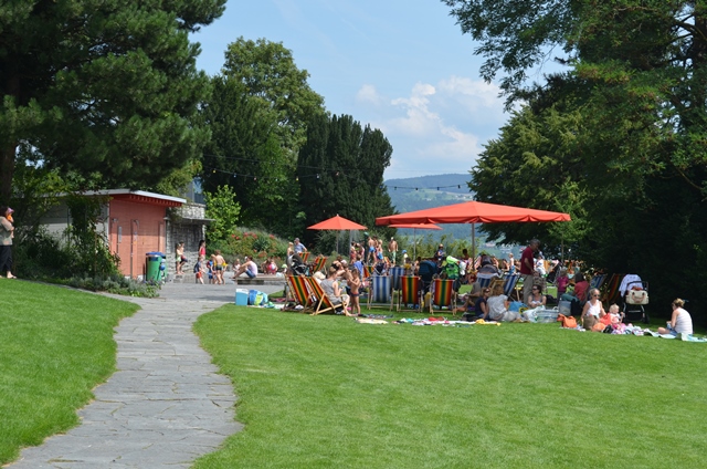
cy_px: 234
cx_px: 354
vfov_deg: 16.5
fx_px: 1617
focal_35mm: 82
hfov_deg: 24.7
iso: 140
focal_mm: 55
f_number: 8
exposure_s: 1/250
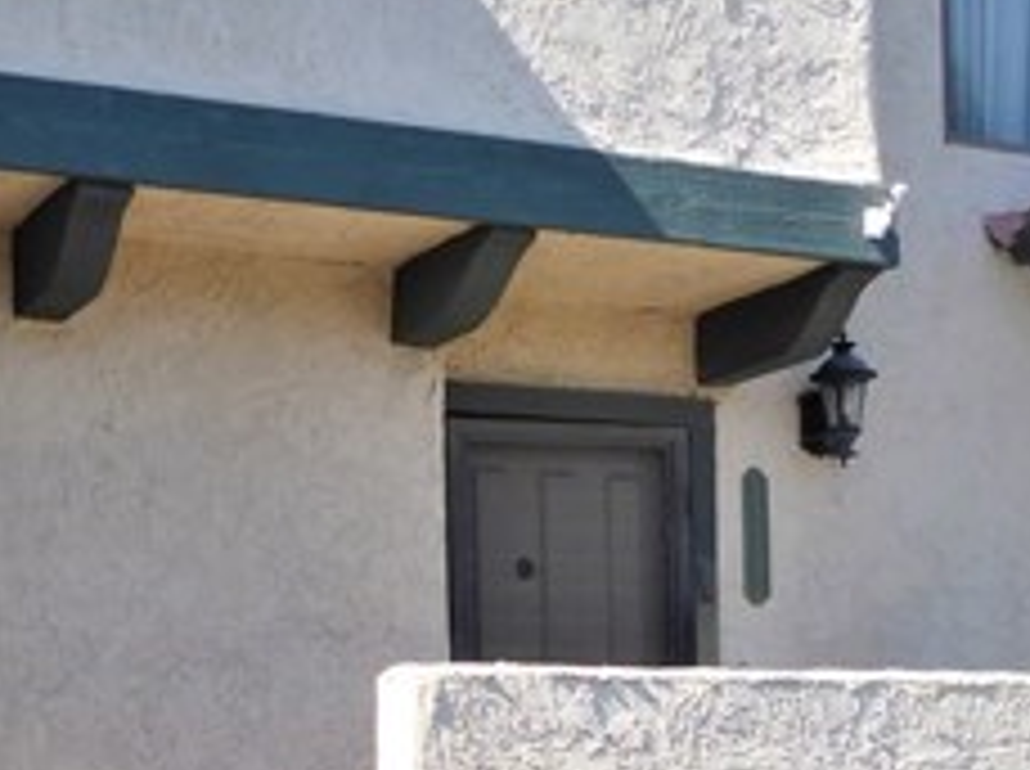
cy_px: 802
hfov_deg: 27.5
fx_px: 2080
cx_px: 274
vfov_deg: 20.2
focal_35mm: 70
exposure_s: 1/400
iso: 80
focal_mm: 4.3
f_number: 3.3
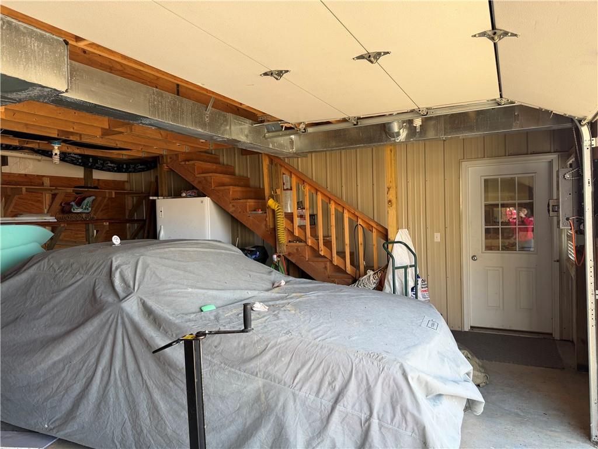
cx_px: 299
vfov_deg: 56.8
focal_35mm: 24
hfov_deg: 71.6
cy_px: 224
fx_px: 415
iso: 64
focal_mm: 6.76
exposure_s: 1/121
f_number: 1.78
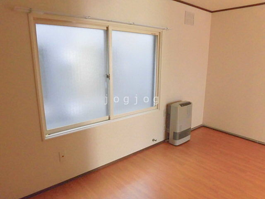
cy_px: 100
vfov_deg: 56.8
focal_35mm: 24
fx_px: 184
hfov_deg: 71.6
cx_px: 132
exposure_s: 1/40
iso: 320
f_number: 3.1
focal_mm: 4.3
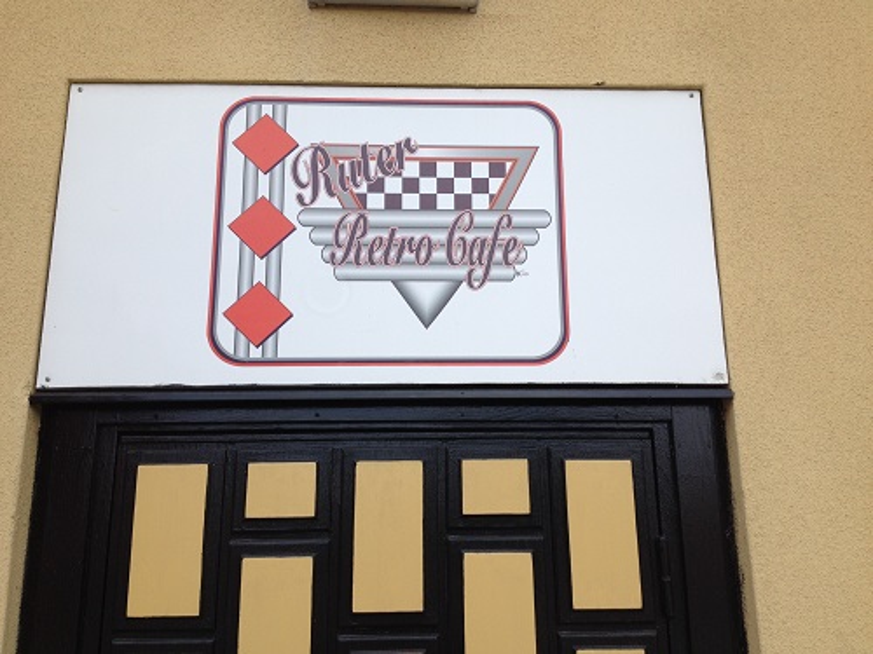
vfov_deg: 40.7
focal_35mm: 35
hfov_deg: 52.6
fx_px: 883
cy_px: 327
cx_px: 436
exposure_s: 1/681
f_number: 2.4
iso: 50
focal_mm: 4.28
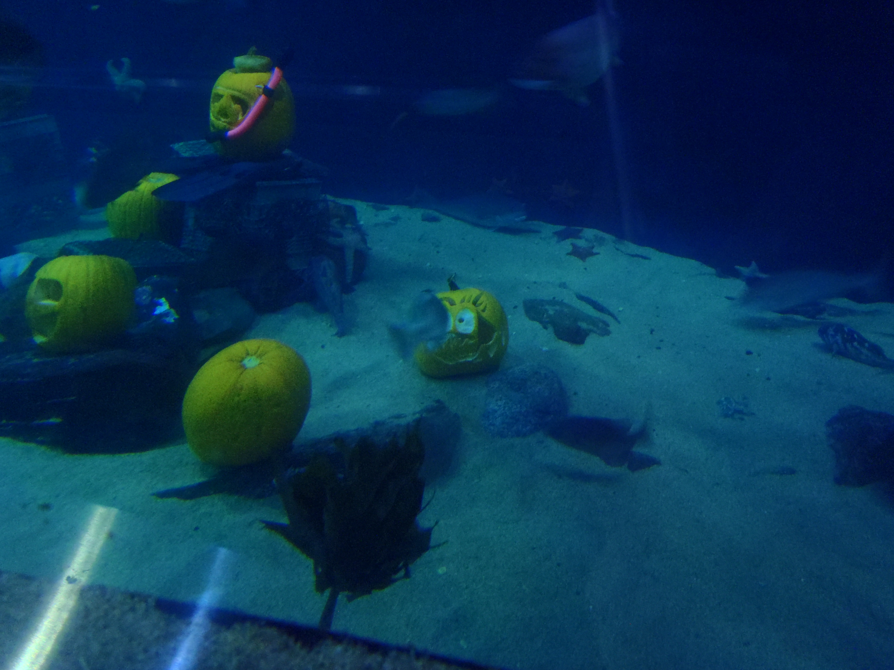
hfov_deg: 63.4
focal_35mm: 28
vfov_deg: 49.7
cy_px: 335
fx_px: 723
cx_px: 447
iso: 400
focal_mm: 5
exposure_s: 1/3
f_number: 3.9
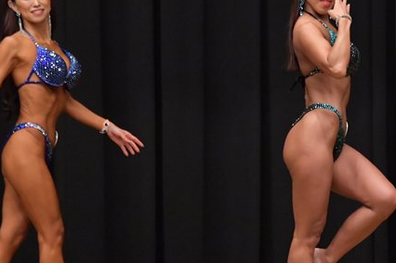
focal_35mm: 437
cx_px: 329
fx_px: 4801
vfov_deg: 3.1
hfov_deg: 4.7
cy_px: 146
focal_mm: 160
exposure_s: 1/400
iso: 6400
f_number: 5.6
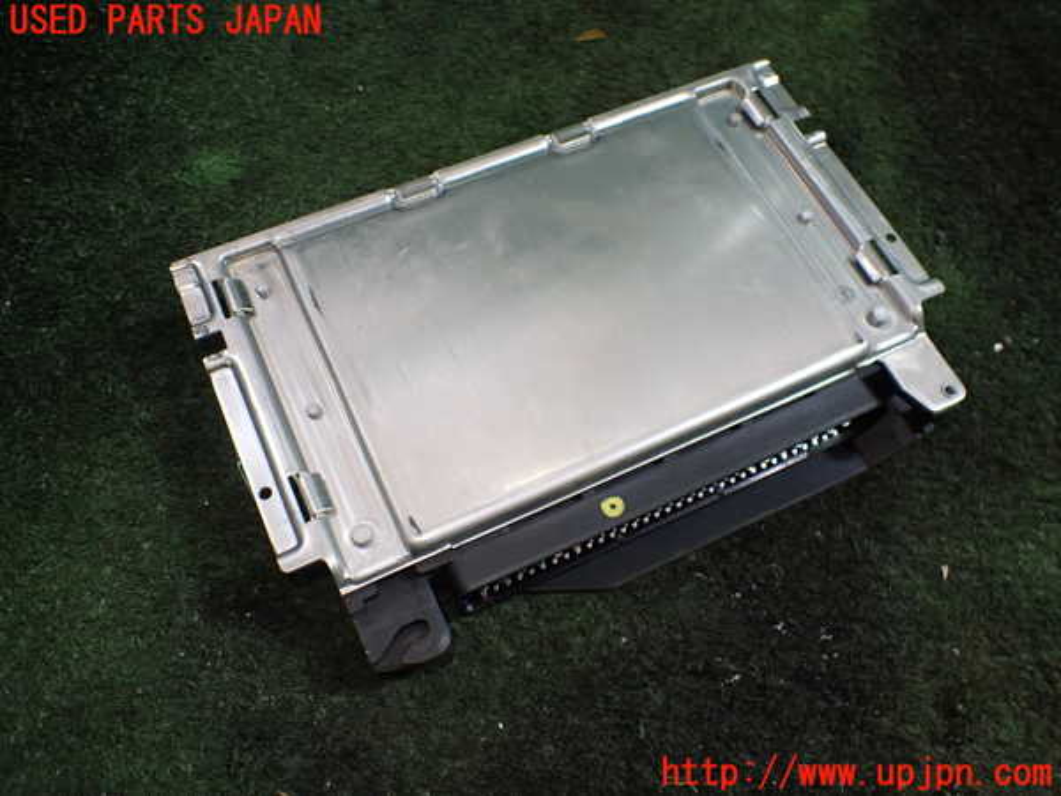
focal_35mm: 30
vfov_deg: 46.8
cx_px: 530
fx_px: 920
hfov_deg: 60.0
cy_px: 398
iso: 400
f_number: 2.3
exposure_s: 1/125
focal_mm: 5.4
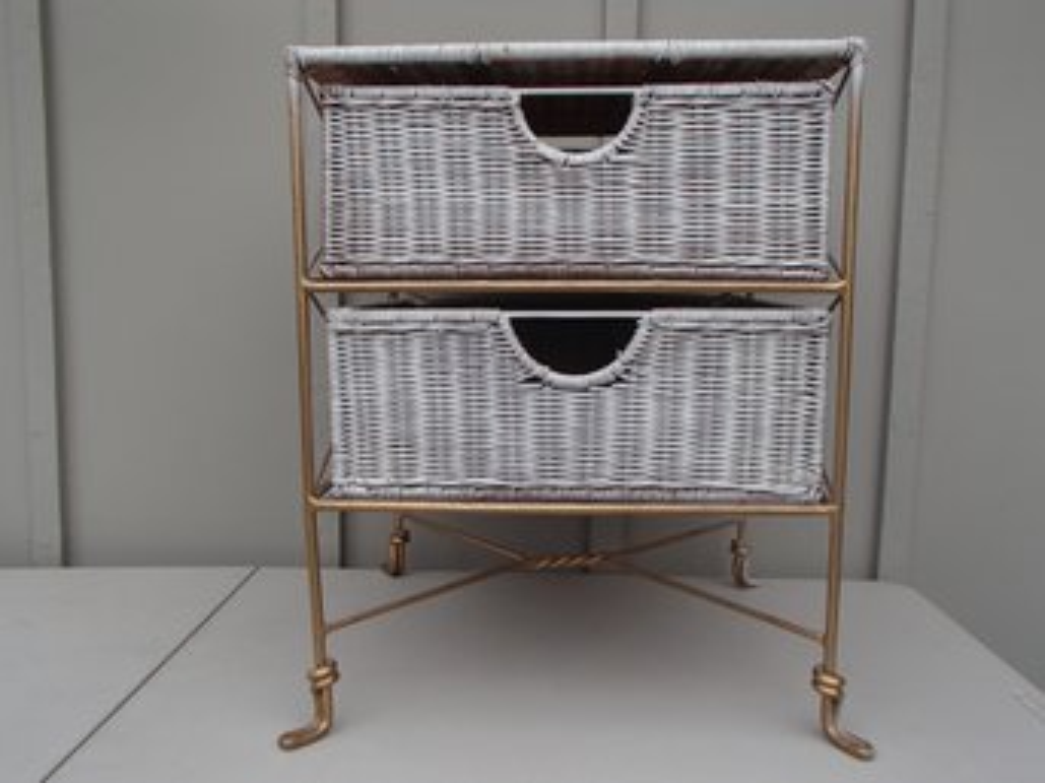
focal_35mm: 28
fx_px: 845
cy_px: 392
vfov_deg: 49.7
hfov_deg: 63.5
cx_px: 522
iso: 100
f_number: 3.9
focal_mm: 5
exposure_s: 1/320
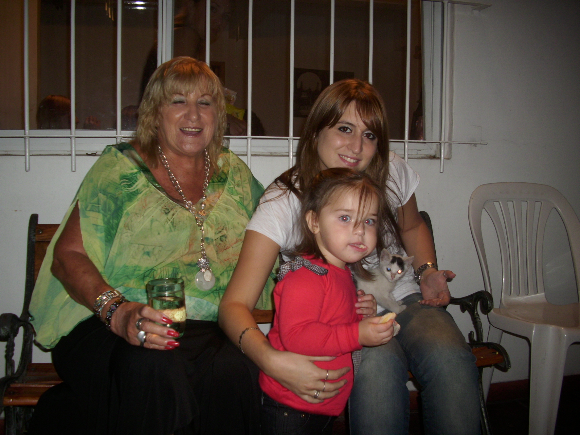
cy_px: 218
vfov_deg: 45.4
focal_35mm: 31
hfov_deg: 58.4
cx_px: 290
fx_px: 519
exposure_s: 1/30
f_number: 2.8
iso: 50
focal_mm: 6.2
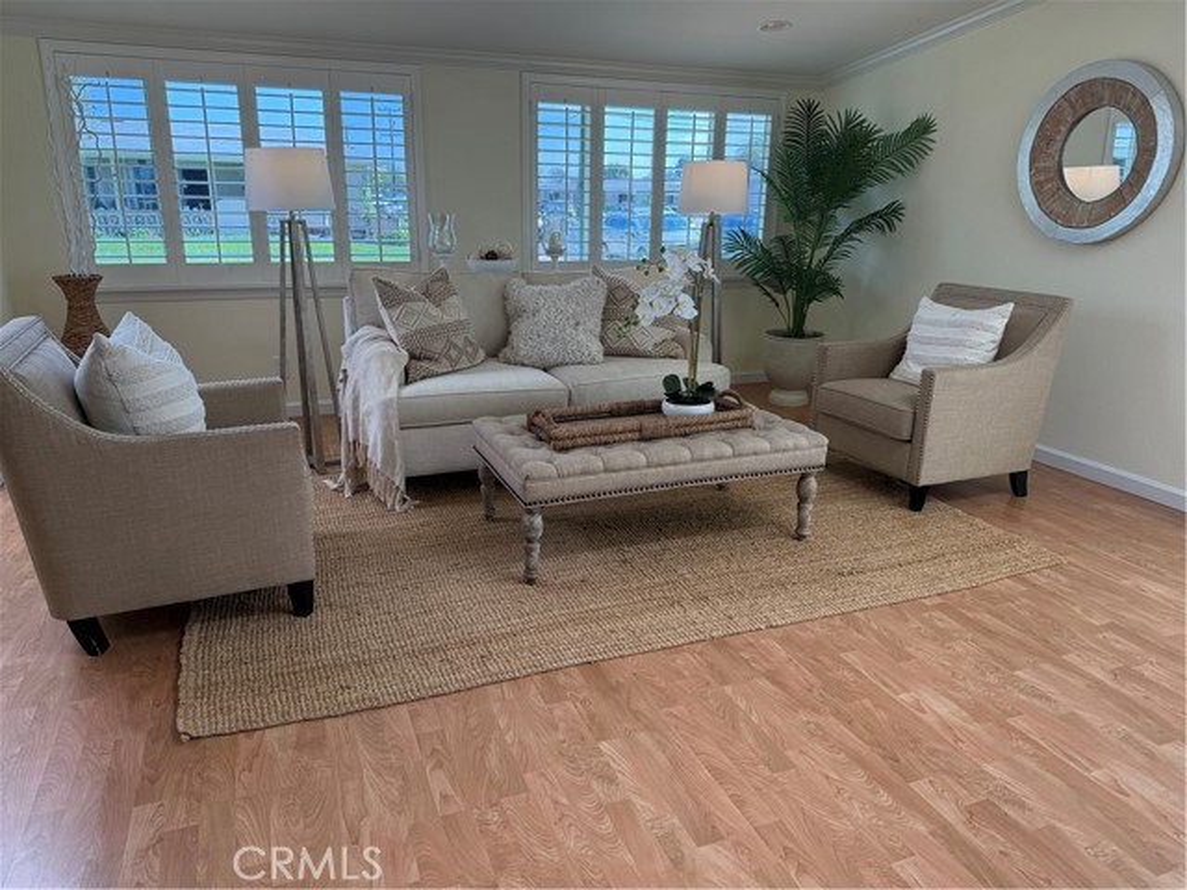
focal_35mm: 24
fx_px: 823
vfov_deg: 56.8
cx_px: 594
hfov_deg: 71.6
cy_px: 445
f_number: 1.78
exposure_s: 1/341
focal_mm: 6.76
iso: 100
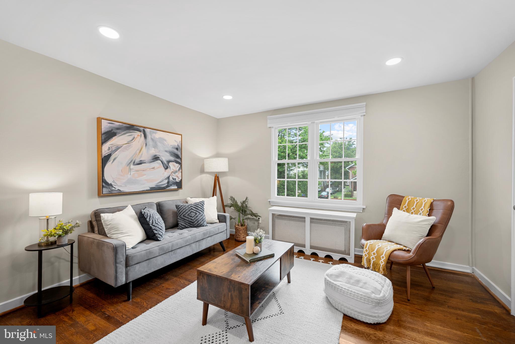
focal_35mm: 14
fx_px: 200
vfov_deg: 81.3
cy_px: 172
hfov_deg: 104.2
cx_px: 258
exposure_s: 1/5
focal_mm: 14
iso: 100
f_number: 4
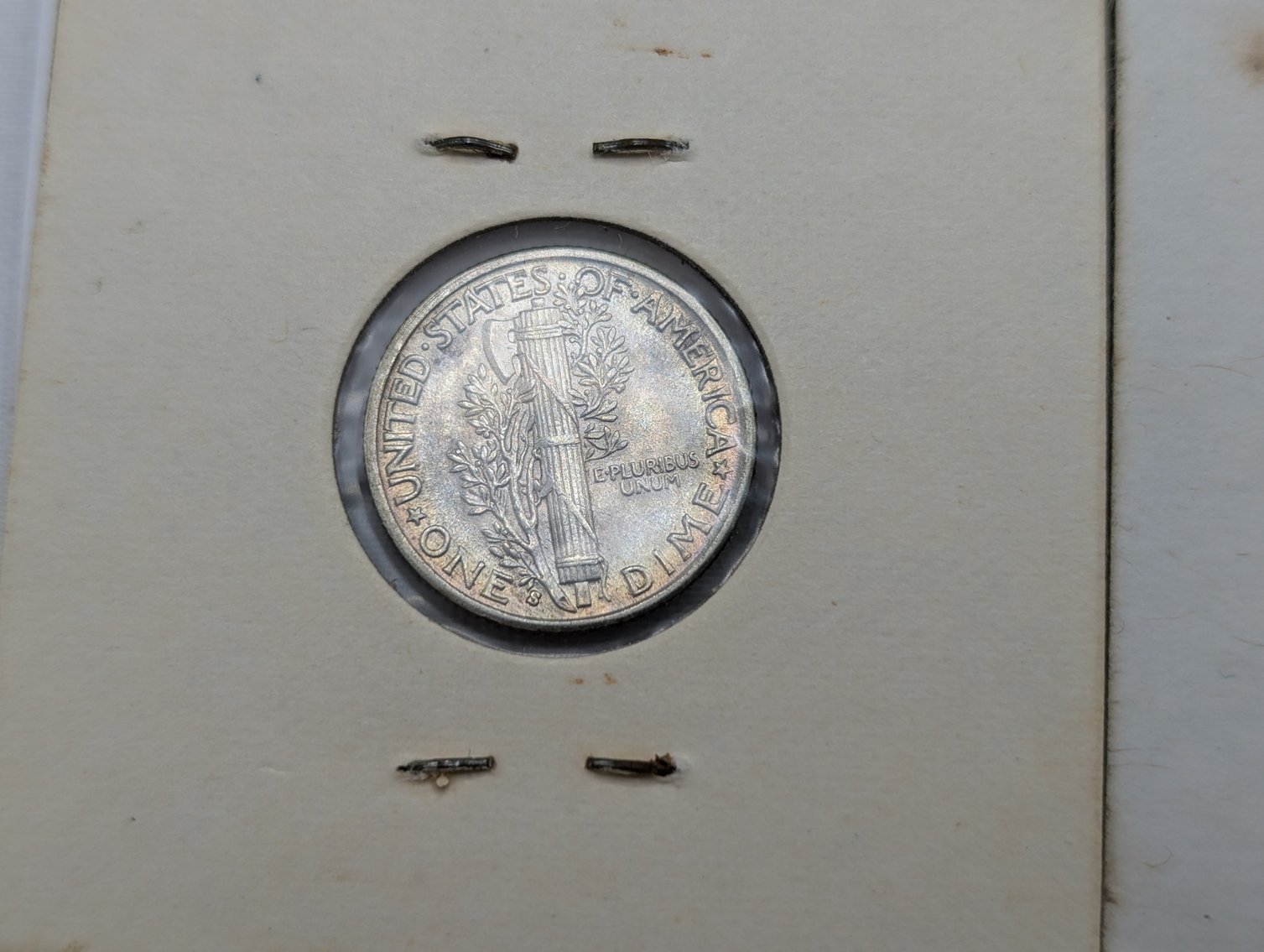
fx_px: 1792
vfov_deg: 29.8
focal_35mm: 49
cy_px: 476
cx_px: 632
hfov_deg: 38.9
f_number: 1.68
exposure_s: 1/285
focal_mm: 6.9
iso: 20
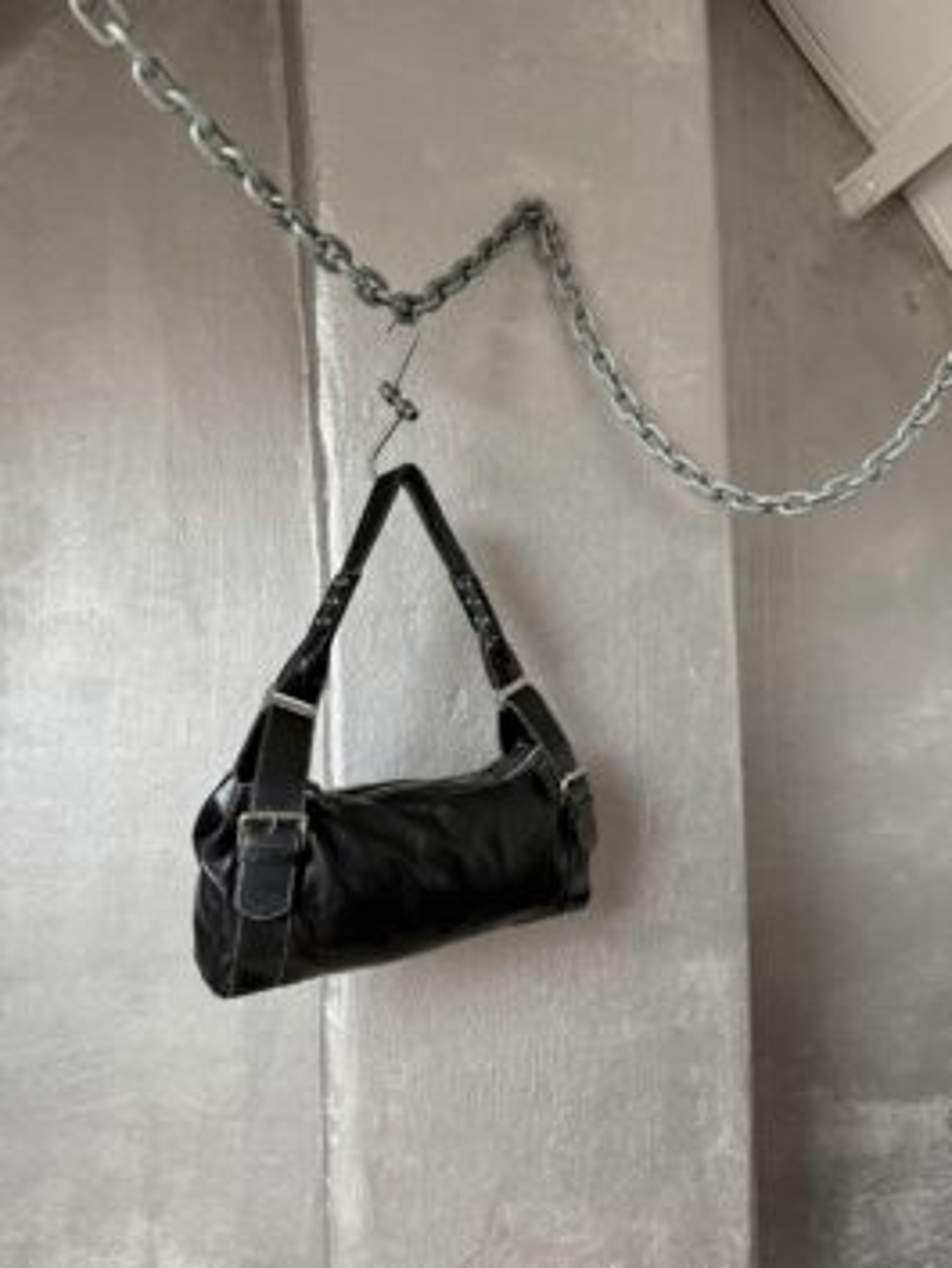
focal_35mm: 24
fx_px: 880
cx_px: 476
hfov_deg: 56.8
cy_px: 634
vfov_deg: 71.6
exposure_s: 1/60
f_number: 1.78
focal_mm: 6.76
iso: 320
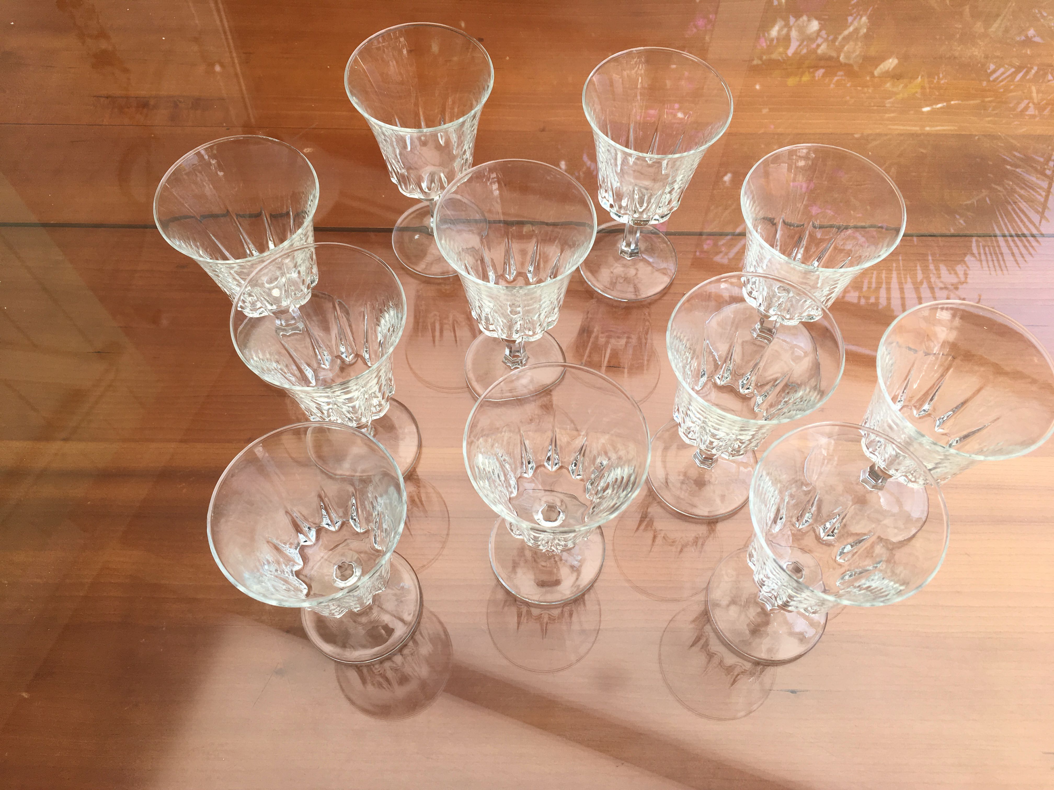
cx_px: 527
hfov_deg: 61.7
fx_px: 883
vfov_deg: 48.2
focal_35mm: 29
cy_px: 395
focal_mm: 4.15
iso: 25
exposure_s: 1/422
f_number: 2.2
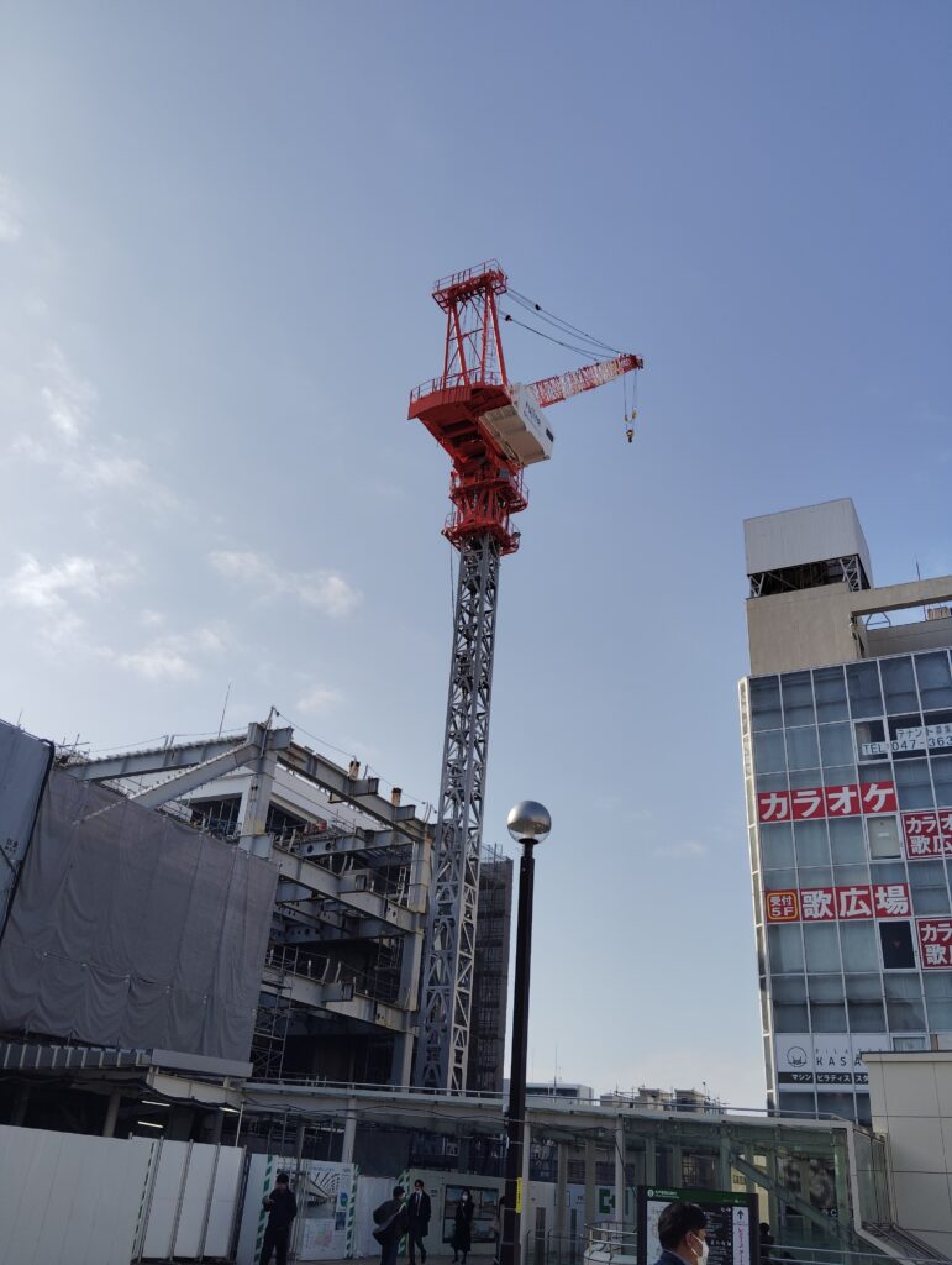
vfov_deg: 63.4
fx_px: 1024
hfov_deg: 49.9
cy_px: 632
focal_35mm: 28
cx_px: 476
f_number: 1.8
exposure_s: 1/1057
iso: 50
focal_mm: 4.22
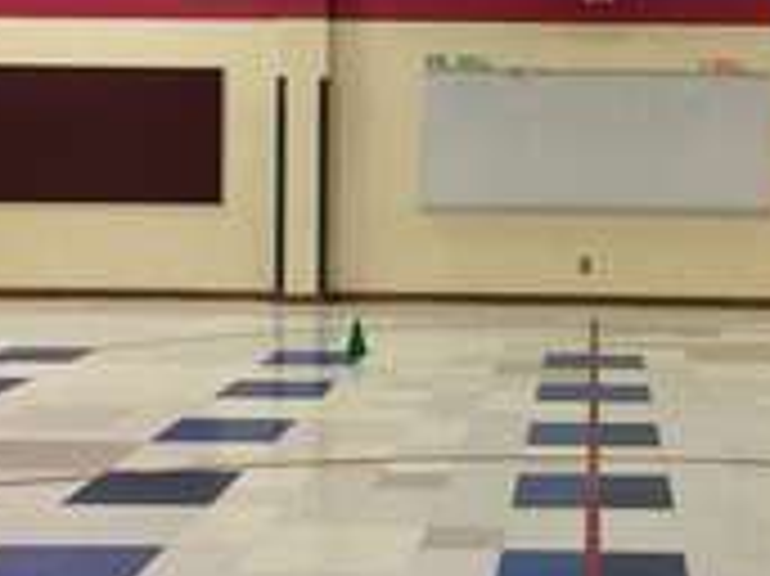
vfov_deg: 21.4
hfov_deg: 28.2
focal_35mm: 68
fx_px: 1512
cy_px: 148
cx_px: 576
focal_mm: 4.15
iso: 40
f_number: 2.2
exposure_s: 1/15
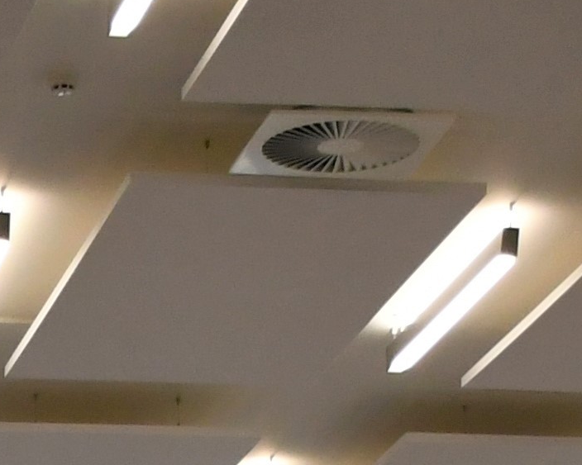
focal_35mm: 245
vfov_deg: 5.8
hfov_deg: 7.7
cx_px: -382
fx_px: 4220
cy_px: 1443
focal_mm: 22
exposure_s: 1/125
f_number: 3.5
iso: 800
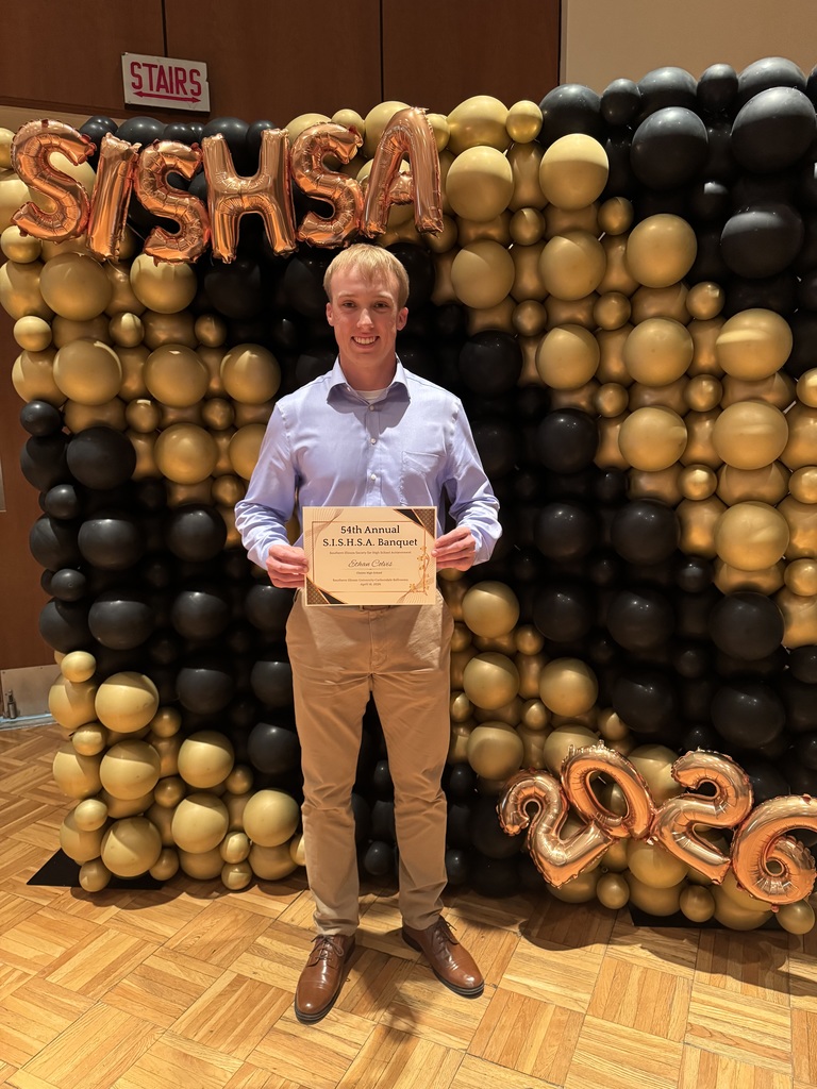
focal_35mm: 24
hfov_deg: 56.8
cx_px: 408
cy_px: 544
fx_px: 755
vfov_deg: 71.6
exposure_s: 1/40
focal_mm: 6.76
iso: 1000
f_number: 1.78
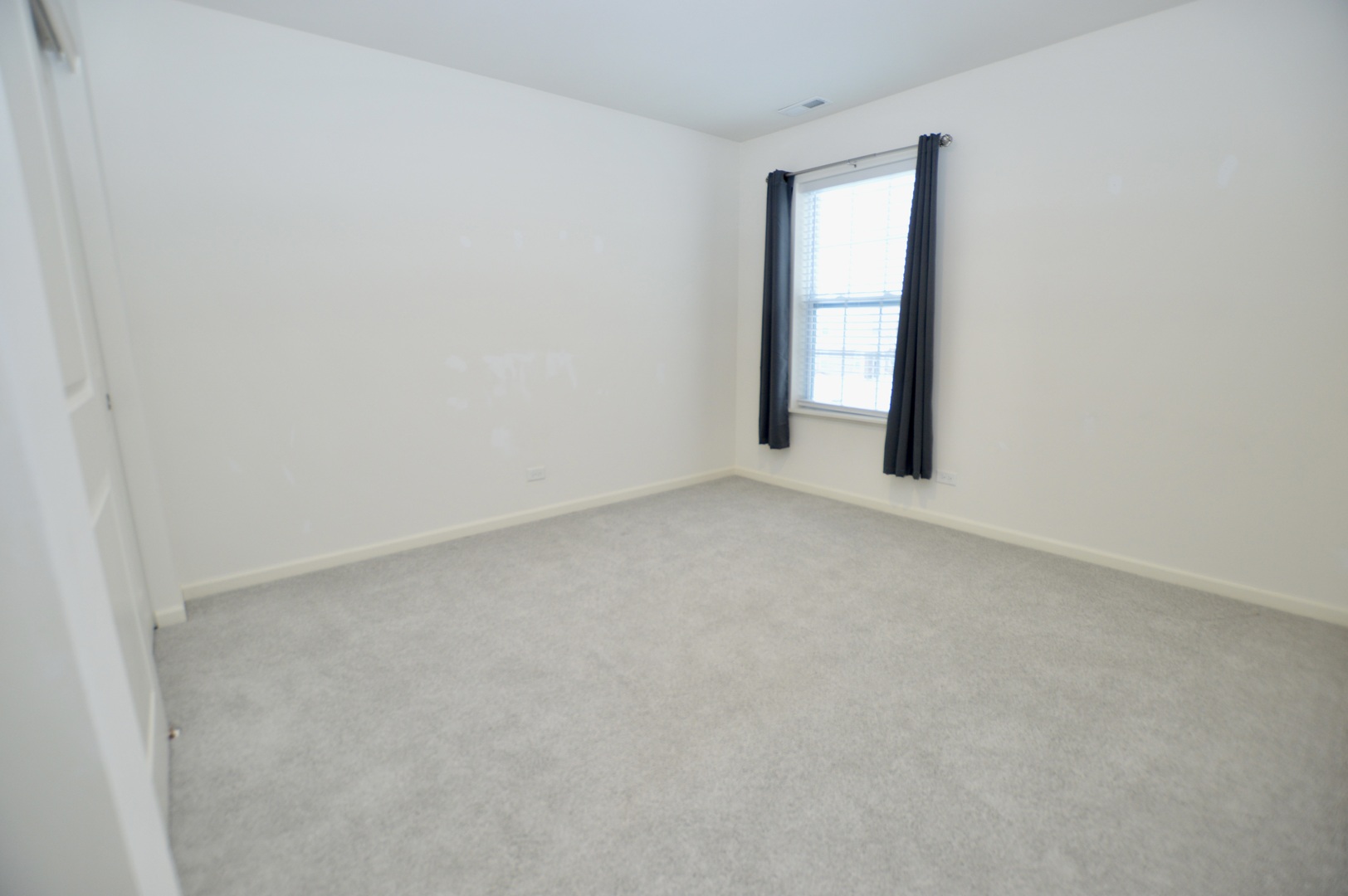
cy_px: 448
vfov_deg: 77.2
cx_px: 674
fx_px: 561
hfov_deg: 100.4
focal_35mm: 15
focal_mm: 10
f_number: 3.5
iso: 400
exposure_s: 1/80
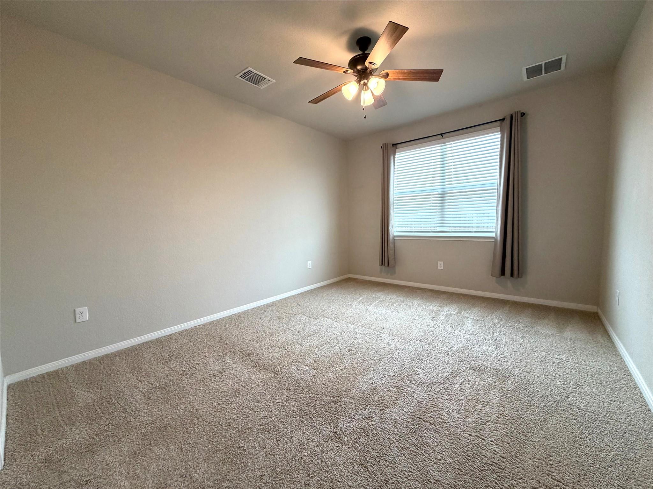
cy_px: 244
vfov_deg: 85.7
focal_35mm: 14
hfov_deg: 102.1
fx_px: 264
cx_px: 326
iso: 200
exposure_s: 1/60
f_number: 2.2
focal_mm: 2.22
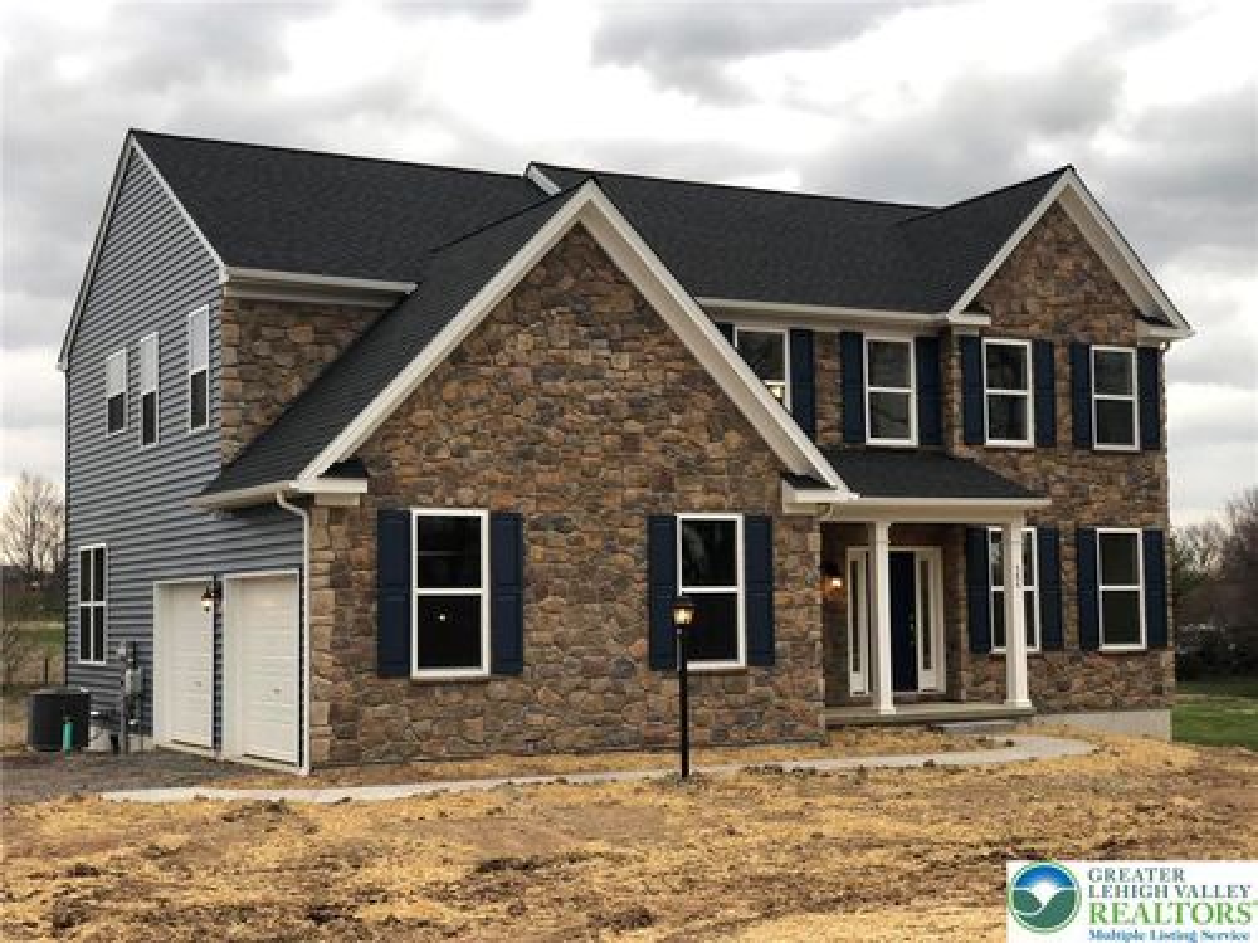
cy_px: 472
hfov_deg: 36.8
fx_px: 1890
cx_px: 629
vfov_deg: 28.0
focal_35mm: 52
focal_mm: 6
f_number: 2.4
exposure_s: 1/120
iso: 32
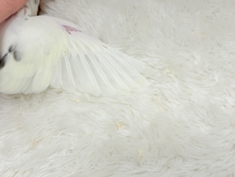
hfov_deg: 36.8
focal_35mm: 52
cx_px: 118
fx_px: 353
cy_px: 88
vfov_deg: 28.0
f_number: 1.6
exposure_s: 1/50
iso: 32
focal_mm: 5.96
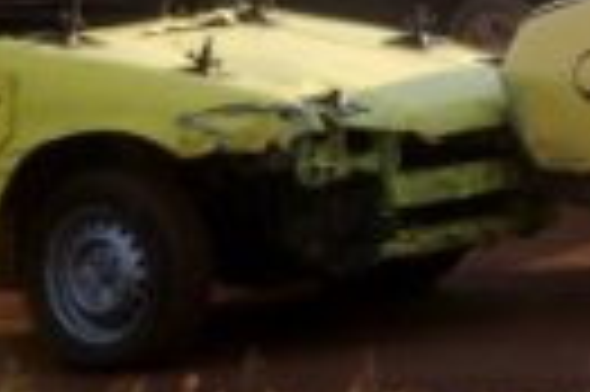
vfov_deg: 2.9
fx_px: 7782
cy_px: -252
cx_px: 1383
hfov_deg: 4.3
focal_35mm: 475
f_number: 5.3
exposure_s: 1/640
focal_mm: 65
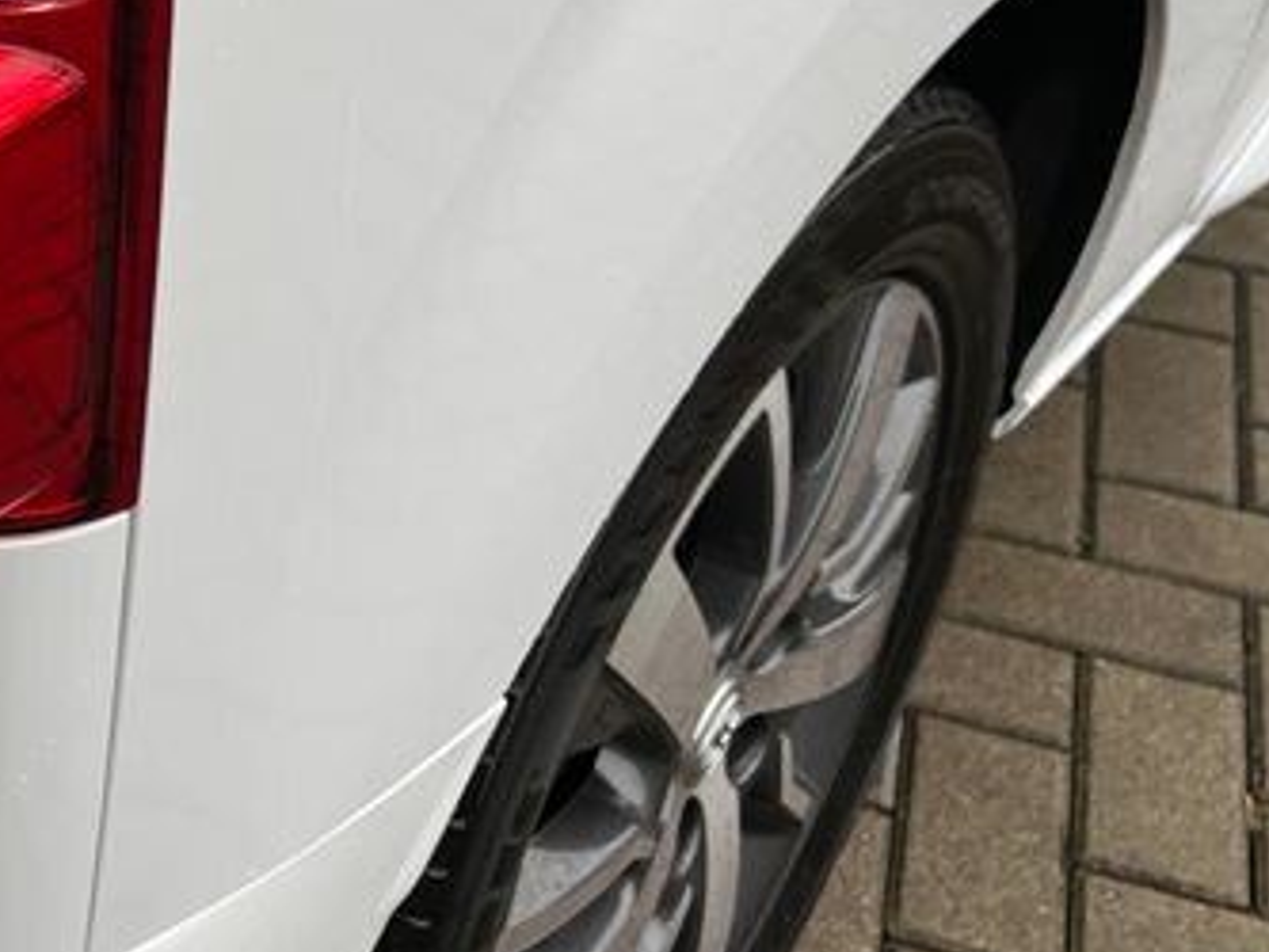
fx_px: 2934
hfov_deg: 22.4
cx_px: -278
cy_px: -84
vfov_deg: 17.8
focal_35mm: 80
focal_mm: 5.1
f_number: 1.6
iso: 32
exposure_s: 1/132
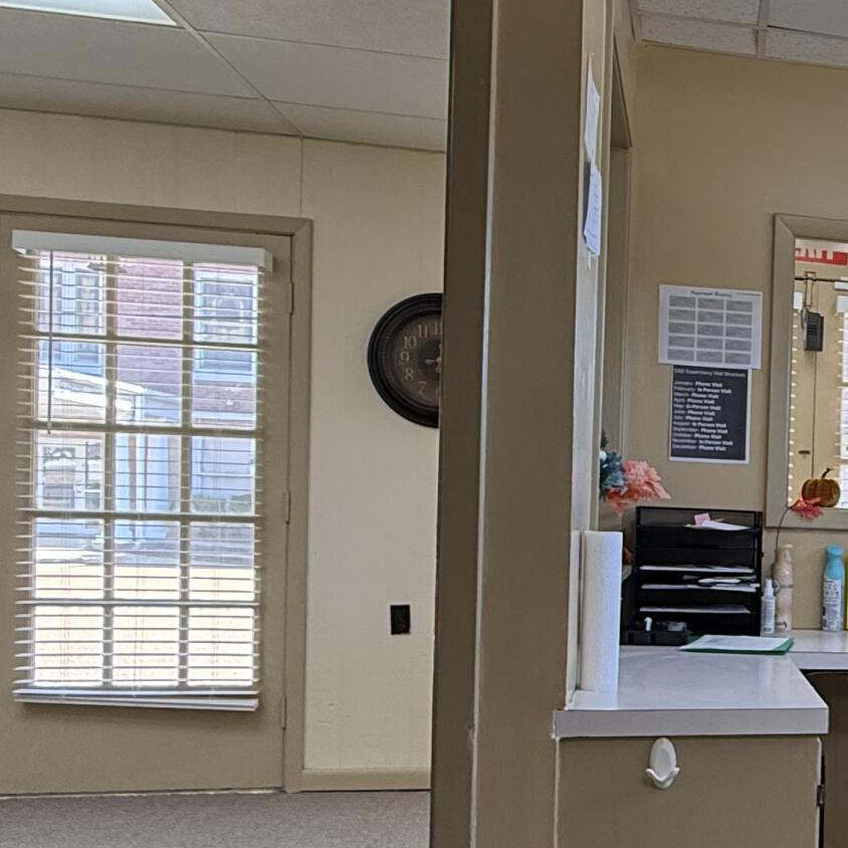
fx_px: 1219
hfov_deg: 32.5
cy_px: 556
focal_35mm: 44
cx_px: 985
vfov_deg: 38.0
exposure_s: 1/120
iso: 200
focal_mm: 2.22
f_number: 2.2
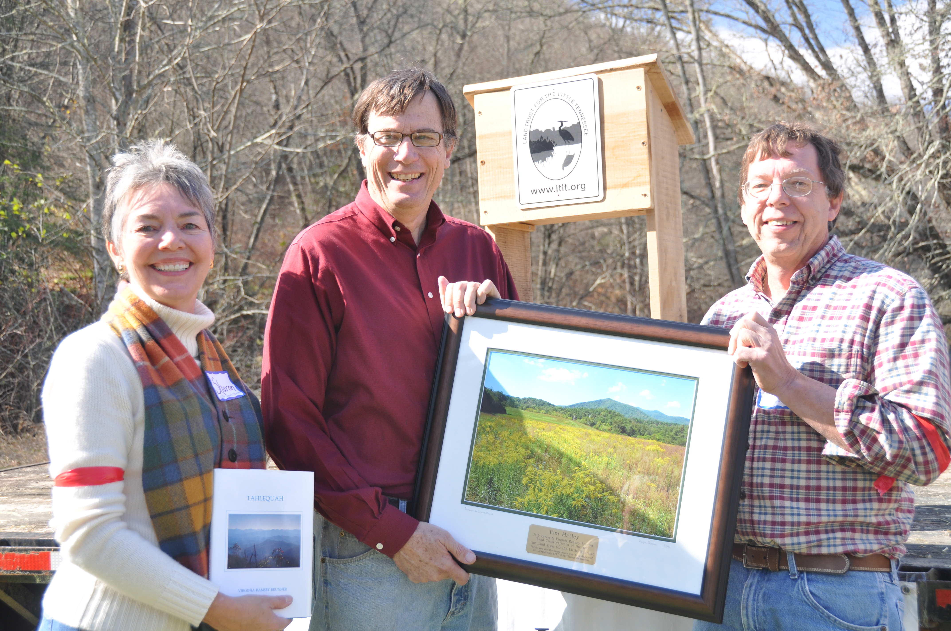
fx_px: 1108
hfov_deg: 46.4
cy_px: 316
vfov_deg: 31.8
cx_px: 476
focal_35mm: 42
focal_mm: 28
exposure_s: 1/100
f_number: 4.5
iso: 200
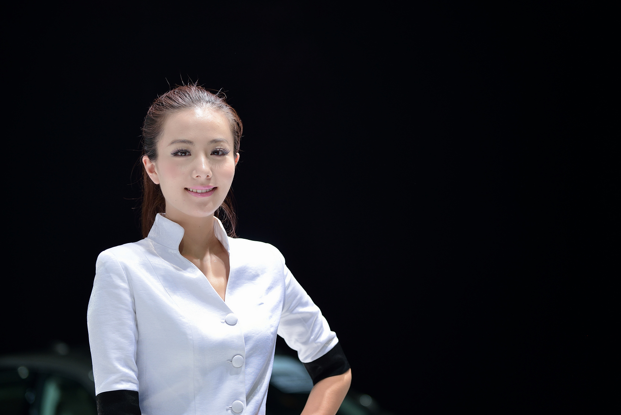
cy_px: 212
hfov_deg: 19.1
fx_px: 1846
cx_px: 330
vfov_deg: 12.8
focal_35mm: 107
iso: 400
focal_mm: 90
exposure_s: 1/640
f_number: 2.8
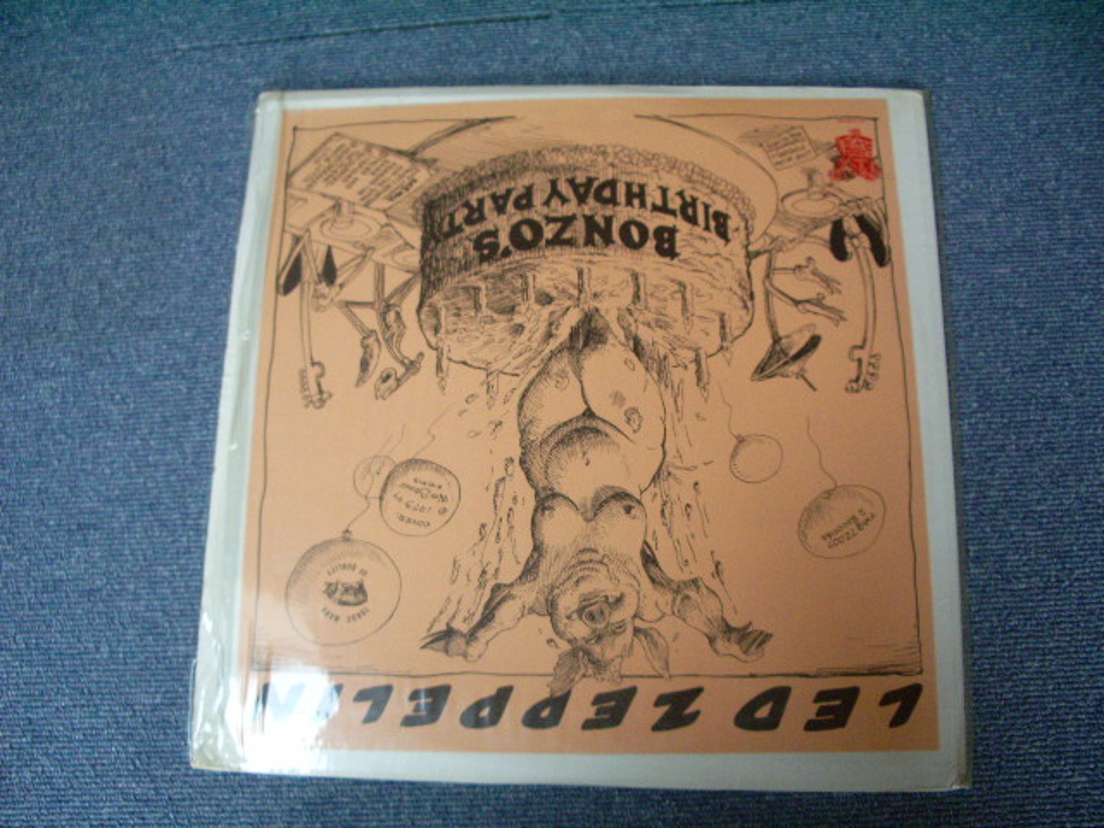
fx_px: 1116
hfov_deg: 52.6
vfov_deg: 40.7
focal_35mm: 35
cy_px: 414
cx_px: 552
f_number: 2.6
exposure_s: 1/25
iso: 320
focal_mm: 5.8
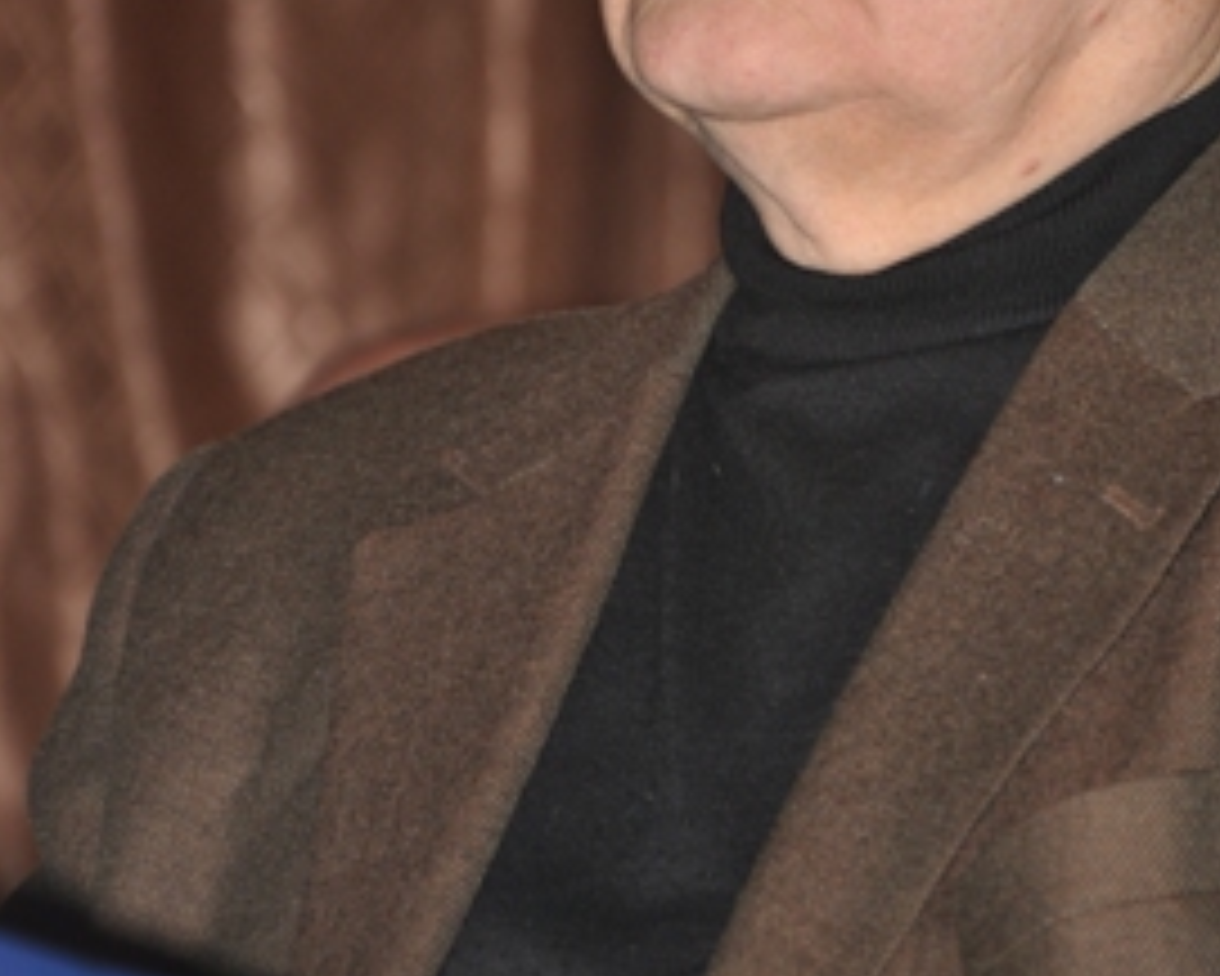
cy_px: 101
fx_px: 10363
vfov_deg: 5.4
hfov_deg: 6.7
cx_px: 783
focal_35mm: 287
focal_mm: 105
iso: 200
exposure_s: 1/100
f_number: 5.6
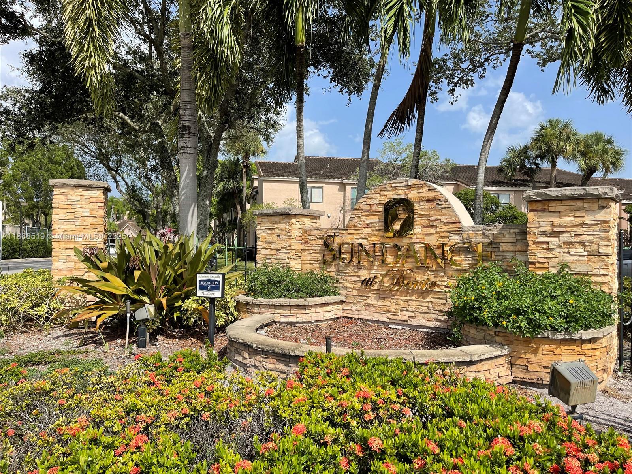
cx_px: 316
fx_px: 475
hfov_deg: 67.3
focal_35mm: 26
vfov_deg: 53.1
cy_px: 237
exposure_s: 1/3344
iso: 32
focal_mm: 5.1
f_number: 1.6
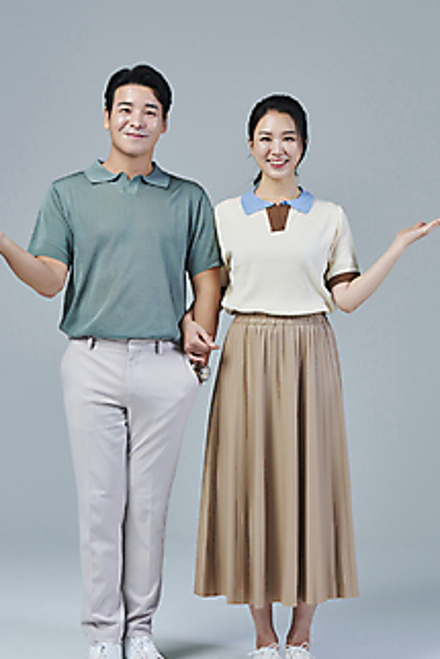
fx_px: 1593
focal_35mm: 87
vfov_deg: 23.4
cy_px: 309
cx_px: 200
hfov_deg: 15.7
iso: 100
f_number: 14
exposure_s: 1/125
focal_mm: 70
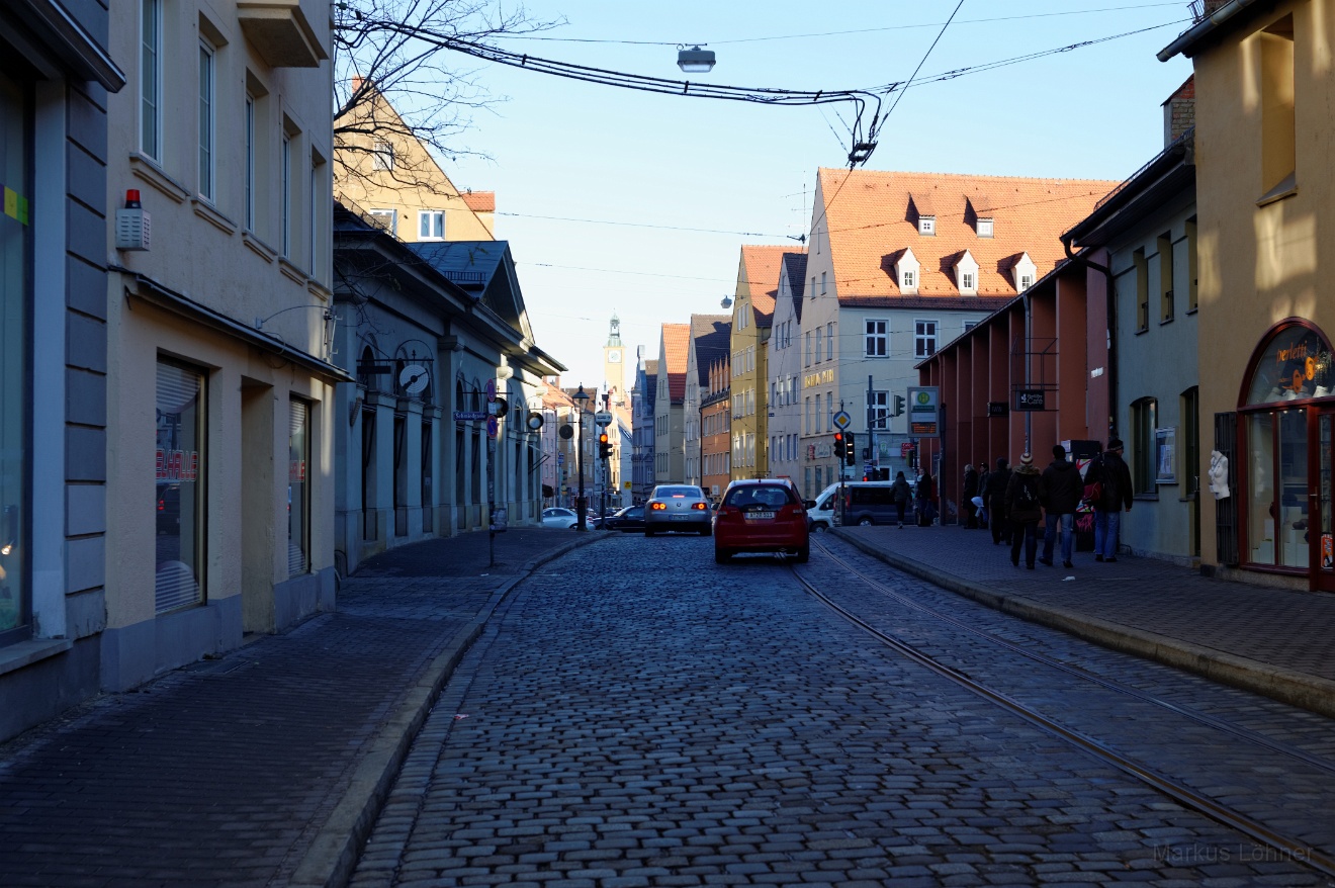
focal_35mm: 50
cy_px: 444
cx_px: 668
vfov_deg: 27.0
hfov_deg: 39.6
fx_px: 1853
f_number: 5.6
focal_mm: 50
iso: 200
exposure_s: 1/250
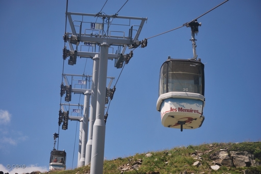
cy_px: 87
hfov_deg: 18.2
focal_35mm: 112
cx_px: 130
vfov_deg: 12.2
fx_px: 816
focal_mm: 75
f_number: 5.6
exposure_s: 1/500
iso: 140
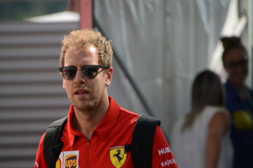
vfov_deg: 2.6
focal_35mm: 524
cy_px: 85
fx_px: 3675
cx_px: 122
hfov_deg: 3.9
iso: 400
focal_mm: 300
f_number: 6.3
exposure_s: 1/1000
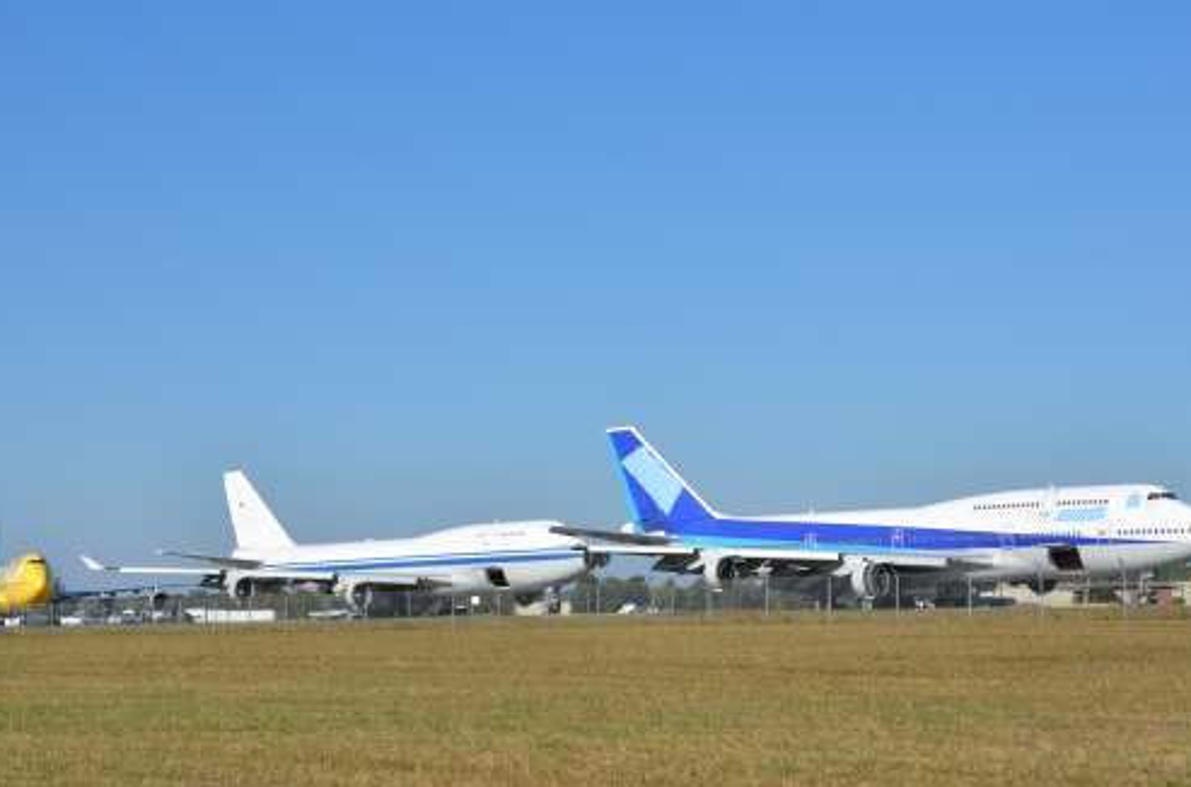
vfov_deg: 18.3
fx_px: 2442
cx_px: 529
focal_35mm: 74
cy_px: 373
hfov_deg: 27.4
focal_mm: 38
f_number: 9
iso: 100
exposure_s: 1/320
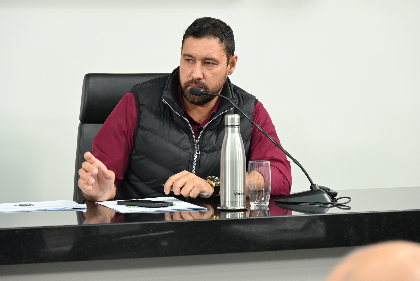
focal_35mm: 115
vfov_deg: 11.9
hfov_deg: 17.8
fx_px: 1342
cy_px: 140
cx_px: 210
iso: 3200
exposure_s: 1/125
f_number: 6.3
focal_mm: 115
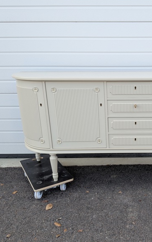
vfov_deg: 55.3
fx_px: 232
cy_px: 125
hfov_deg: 34.6
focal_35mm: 35
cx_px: 131
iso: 40
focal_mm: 4.53
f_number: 1.7
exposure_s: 1/324
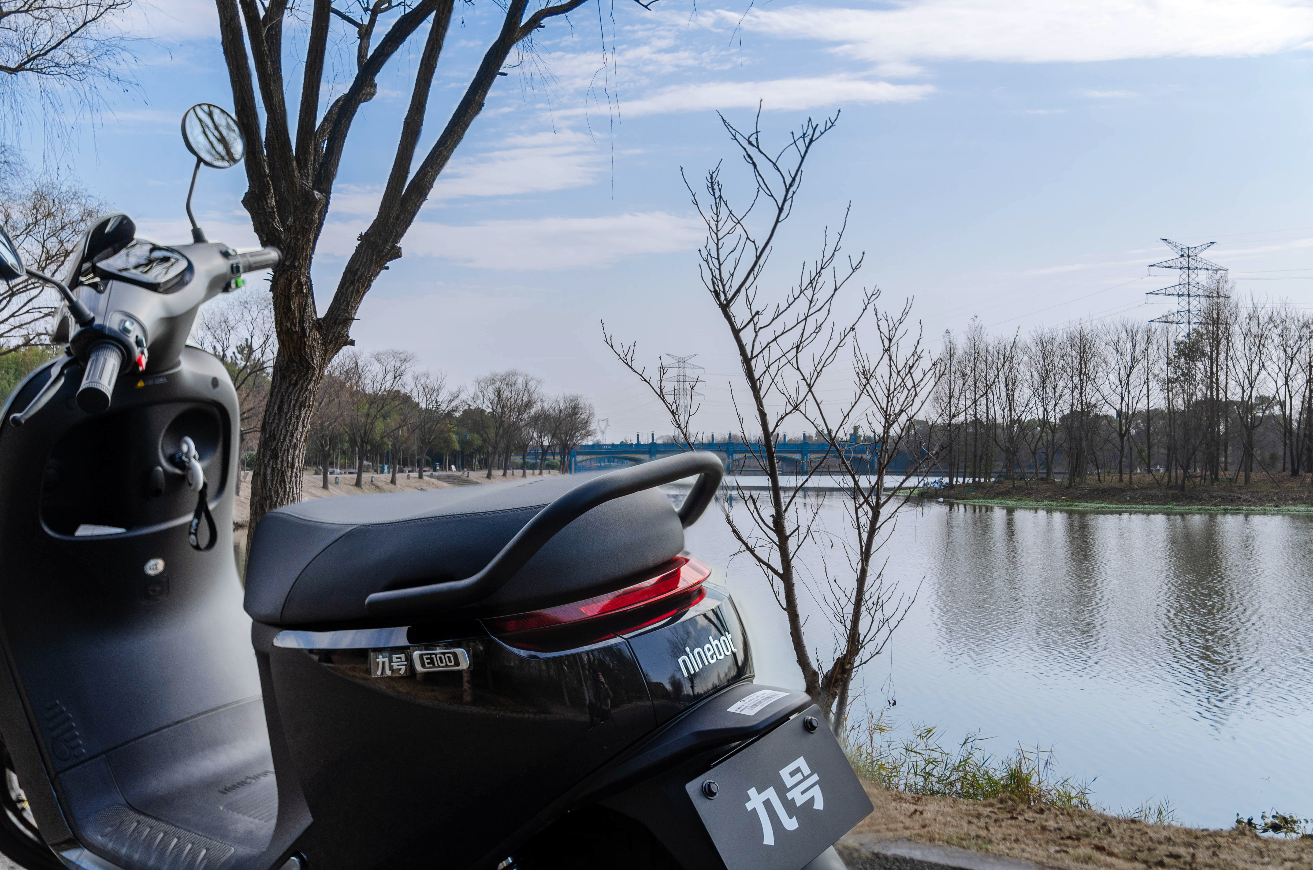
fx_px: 1201
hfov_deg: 57.3
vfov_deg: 39.8
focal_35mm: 33
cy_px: 435
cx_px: 656
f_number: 3.2
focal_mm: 22
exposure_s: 1/1250
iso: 100
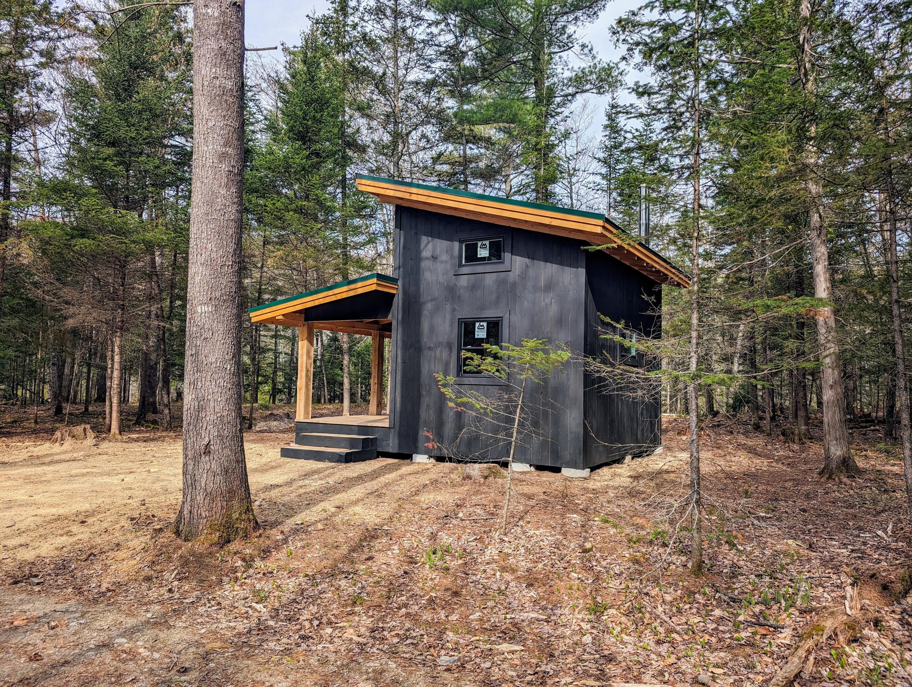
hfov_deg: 71.5
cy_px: 344
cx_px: 456
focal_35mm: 24
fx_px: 633
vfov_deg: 56.9
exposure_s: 1/565
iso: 18
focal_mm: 6.9
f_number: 1.68
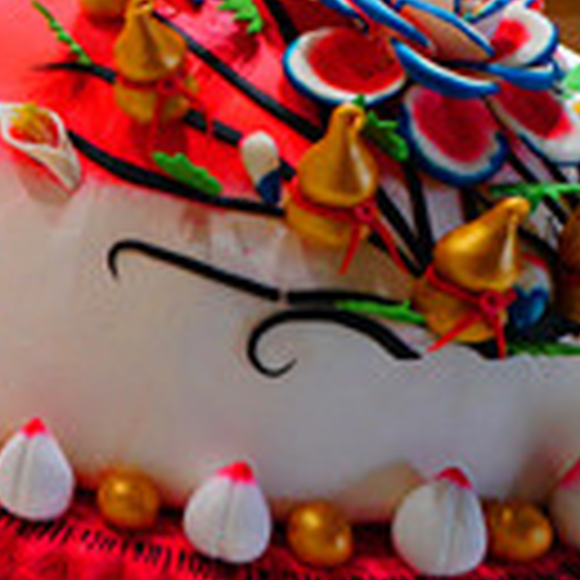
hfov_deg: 10.5
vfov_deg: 13.3
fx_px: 2389
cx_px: -1070
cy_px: -182
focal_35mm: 126
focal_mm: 16
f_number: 4
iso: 320
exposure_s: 1/60
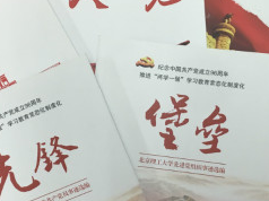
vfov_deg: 18.7
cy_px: 157
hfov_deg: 24.9
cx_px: 183
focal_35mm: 78
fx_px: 606
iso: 64
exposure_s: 1/33
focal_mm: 4.15
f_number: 2.2
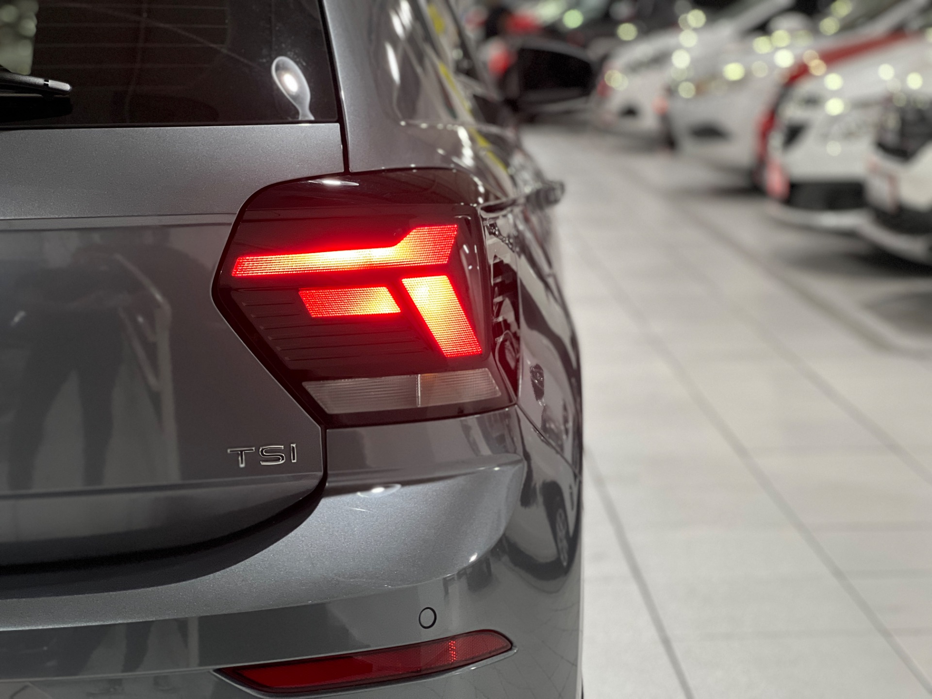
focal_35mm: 77
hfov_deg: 25.3
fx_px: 2073
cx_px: 466
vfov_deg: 19.1
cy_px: 350
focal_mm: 9
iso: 250
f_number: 2.8
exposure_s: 1/40
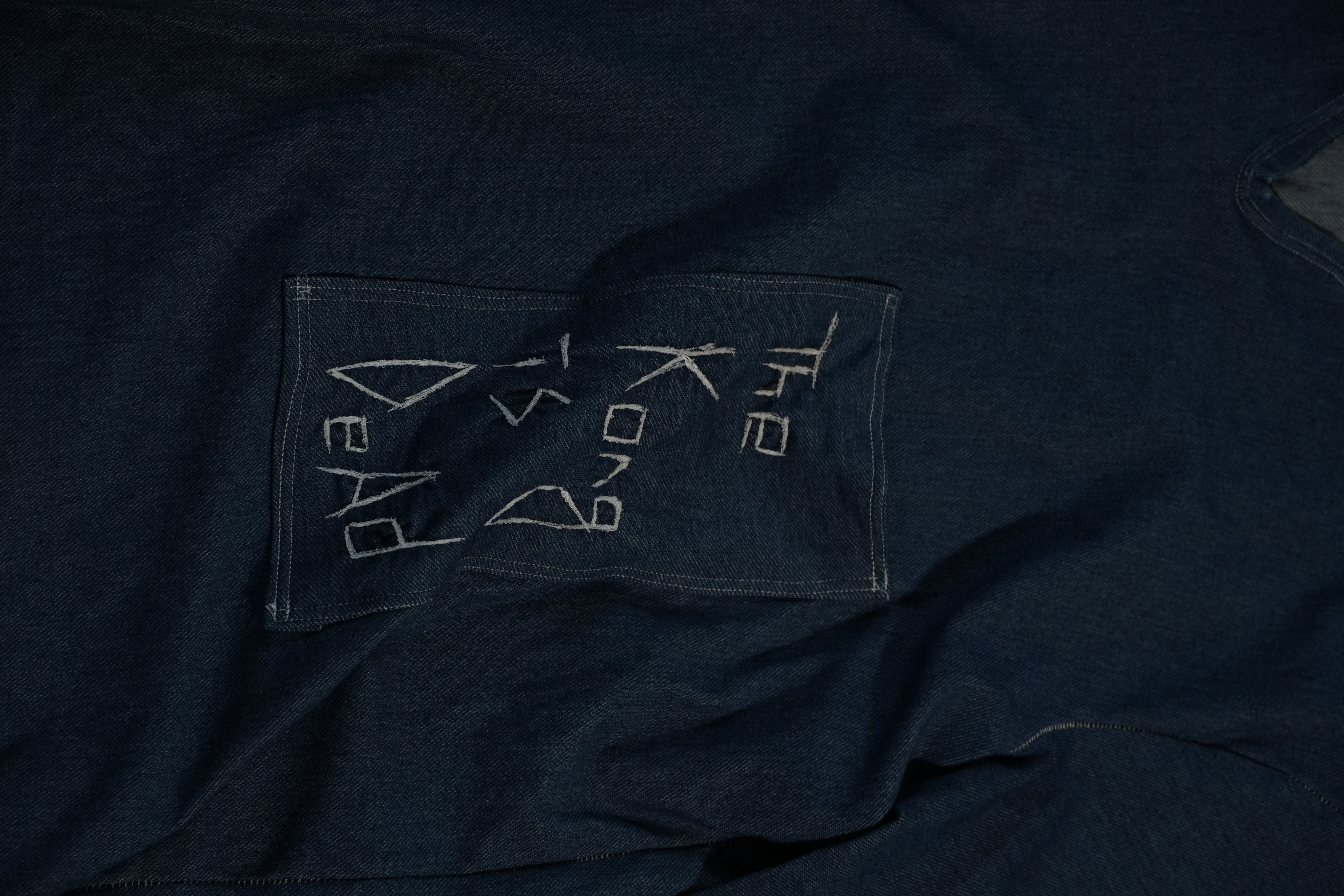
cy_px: 448
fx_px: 3696
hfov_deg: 20.6
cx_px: 672
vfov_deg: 13.8
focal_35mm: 99
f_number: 5.6
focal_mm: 66
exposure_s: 1/30
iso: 500
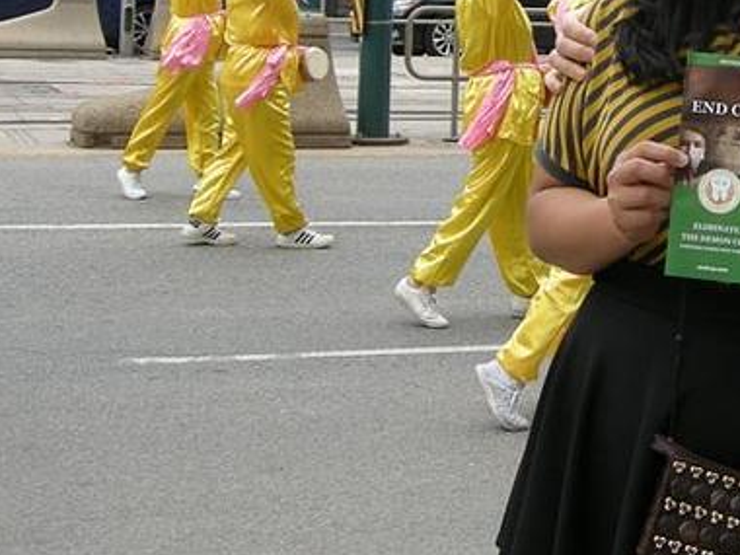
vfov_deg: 15.9
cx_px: 833
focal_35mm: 92
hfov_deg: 20.2
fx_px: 1967
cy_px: 58
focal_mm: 7.5
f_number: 3.8
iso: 64
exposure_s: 1/111
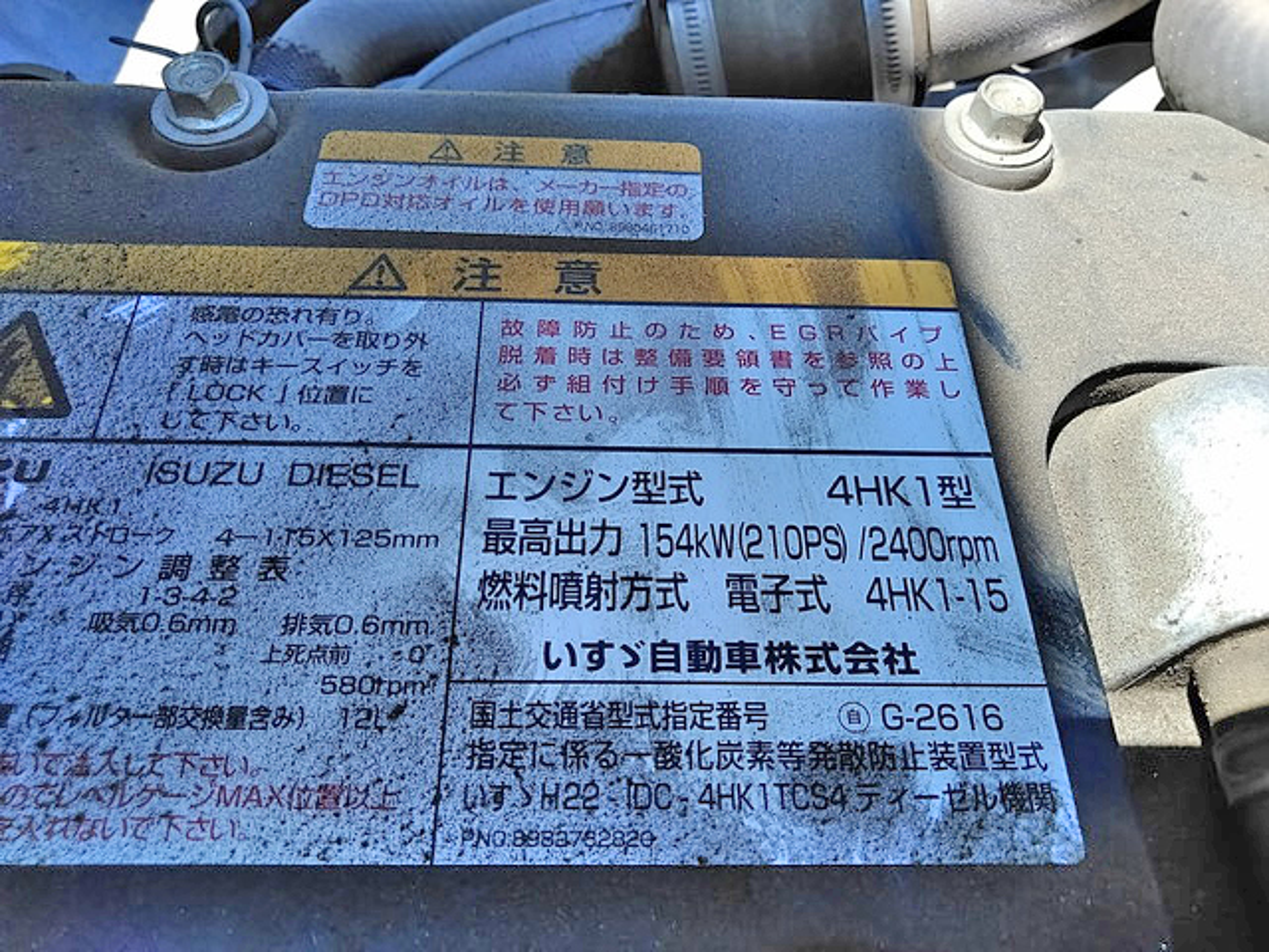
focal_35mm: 27
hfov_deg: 65.3
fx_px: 990
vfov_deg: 51.4
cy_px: 476
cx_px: 634
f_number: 2.2
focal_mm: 3.46
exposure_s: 1/426
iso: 60
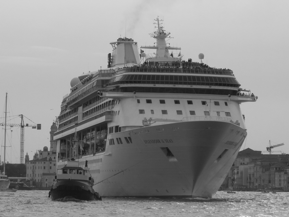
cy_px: 108
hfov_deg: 9.3
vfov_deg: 7.0
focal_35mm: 212
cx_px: 144
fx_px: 1770
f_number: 5.6
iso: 80
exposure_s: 1/500
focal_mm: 24.1
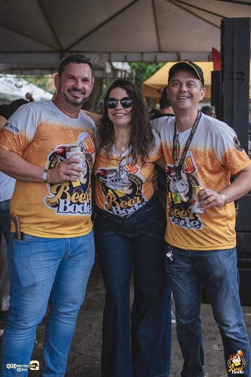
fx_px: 549
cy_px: 188
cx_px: 126
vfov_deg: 37.8
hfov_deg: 25.8
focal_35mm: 52
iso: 2500
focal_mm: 35
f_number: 2
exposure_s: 1/1600
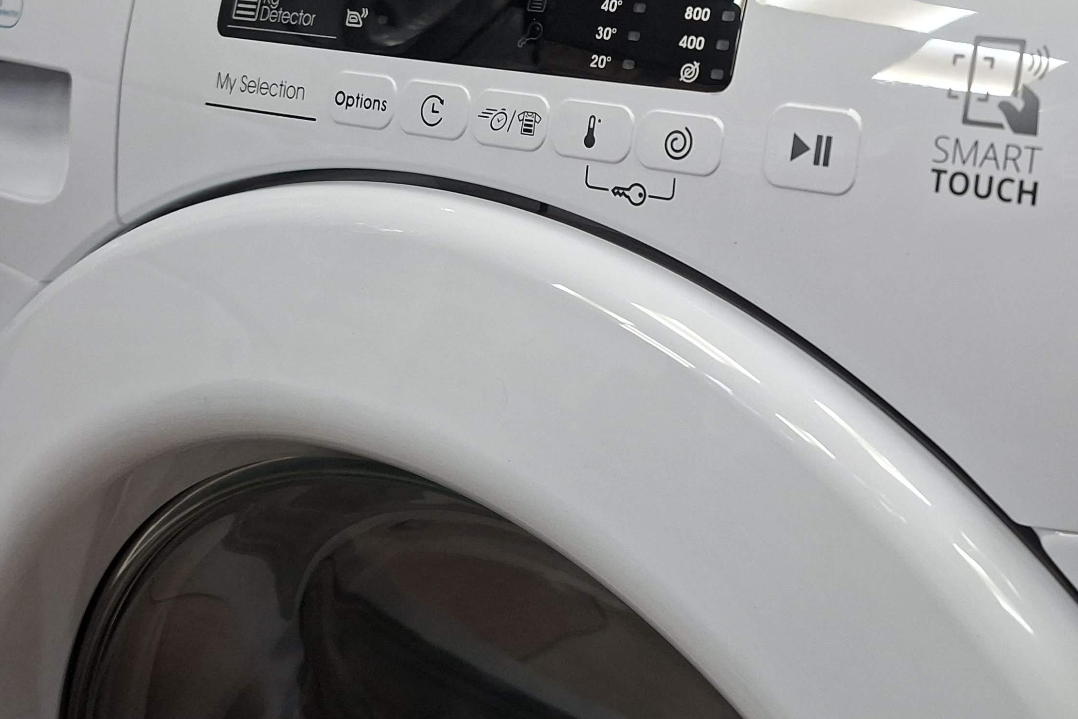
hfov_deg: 41.8
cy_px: 162
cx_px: 967
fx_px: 1288
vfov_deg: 30.6
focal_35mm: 43
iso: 200
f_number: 1.8
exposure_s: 1/100
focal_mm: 5.54
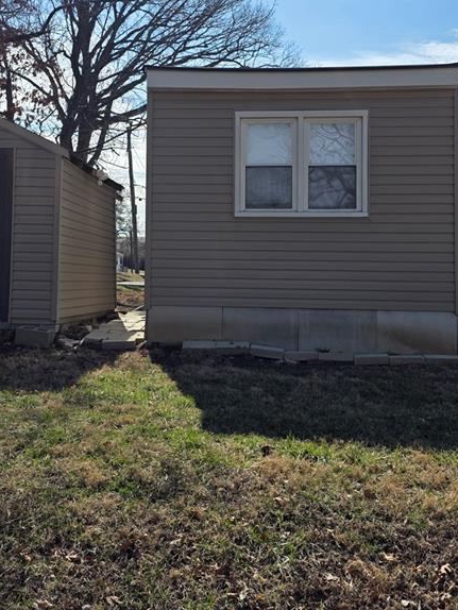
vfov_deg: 45.6
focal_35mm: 41
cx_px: 234
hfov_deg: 35.2
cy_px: 255
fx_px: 723
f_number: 1.7
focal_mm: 6.3
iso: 80
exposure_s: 1/6150
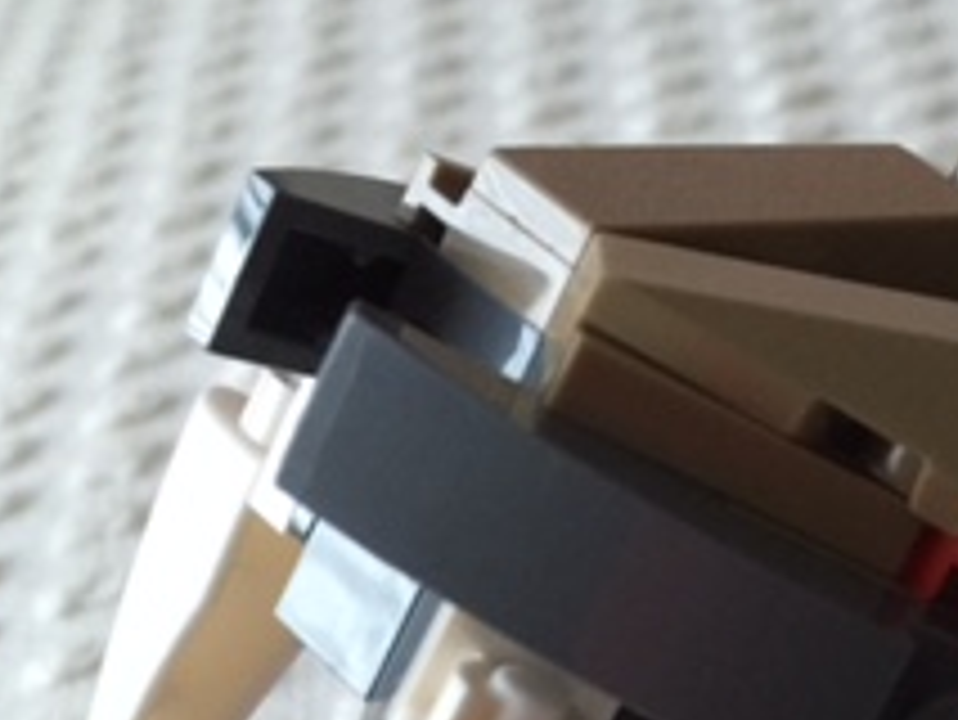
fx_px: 2409
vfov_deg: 15.9
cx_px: 1237
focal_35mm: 87
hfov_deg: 20.6
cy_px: 990
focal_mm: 4.15
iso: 100
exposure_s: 1/15
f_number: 2.2
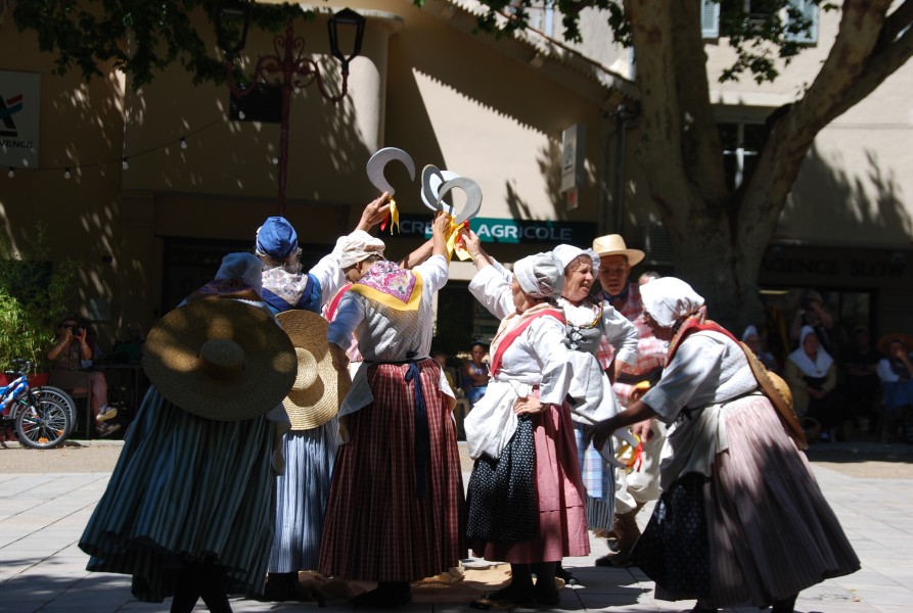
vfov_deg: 18.3
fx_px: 1907
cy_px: 306
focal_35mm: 75
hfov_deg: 26.9
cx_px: 456
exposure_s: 1/250
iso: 100
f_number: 8
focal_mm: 50
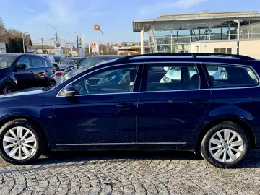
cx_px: 130
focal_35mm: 24
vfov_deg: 56.8
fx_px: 180
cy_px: 98
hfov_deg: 71.6
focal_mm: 6.76
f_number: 1.78
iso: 80
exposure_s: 1/1727
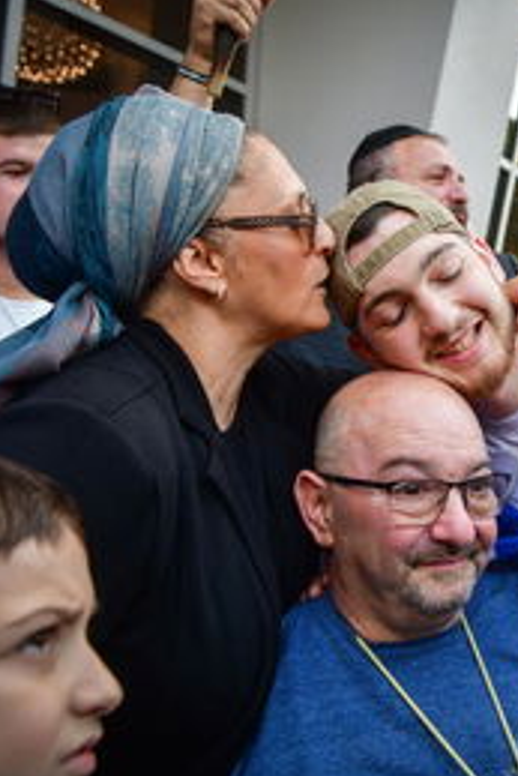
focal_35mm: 37
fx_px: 797
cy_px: 389
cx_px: 491
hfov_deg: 33.6
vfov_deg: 51.9
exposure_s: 1/250
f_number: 5
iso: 500
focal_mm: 24
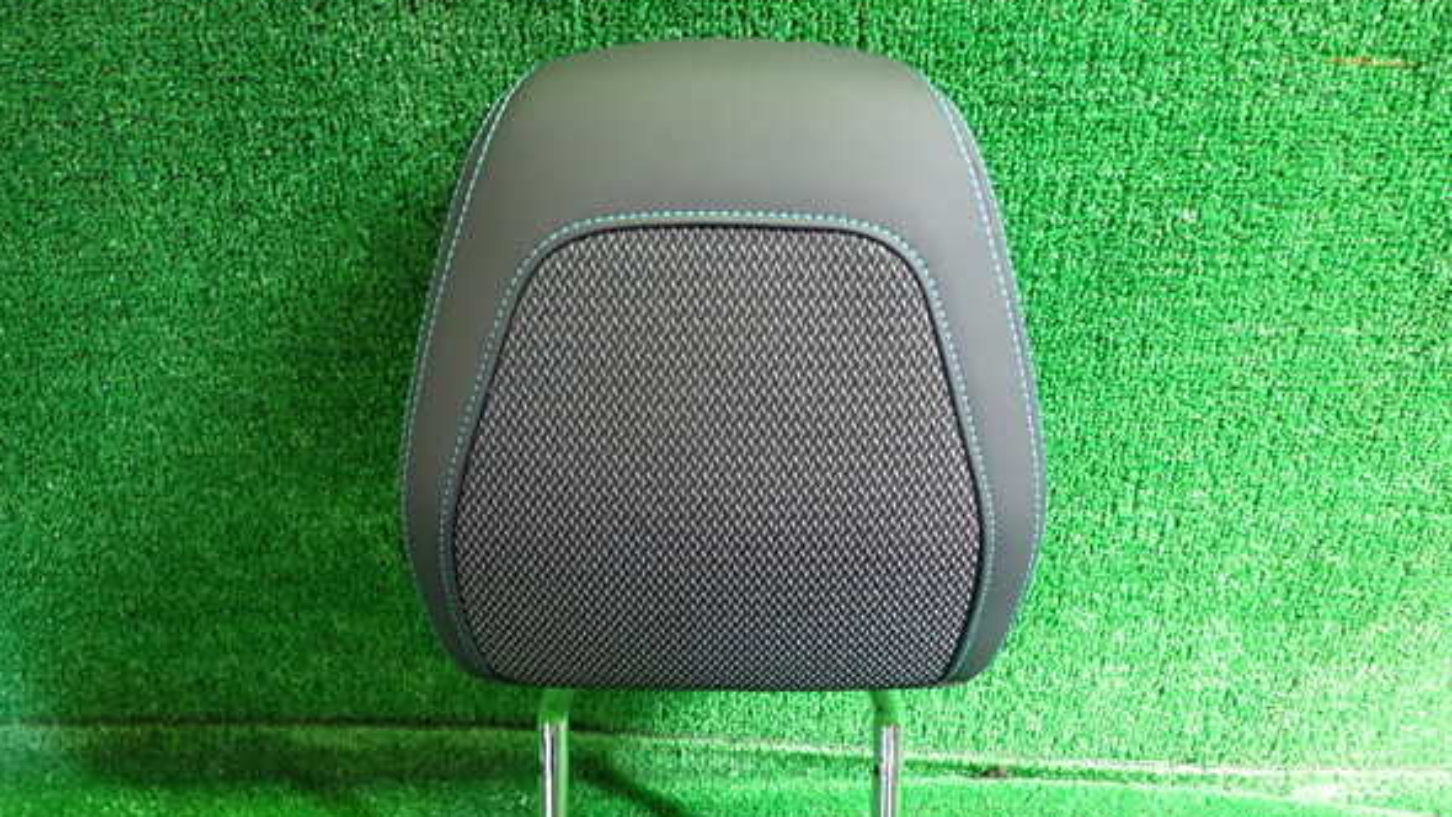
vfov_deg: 37.7
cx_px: 721
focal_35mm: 31
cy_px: 477
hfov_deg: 62.6
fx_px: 1194
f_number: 2.2
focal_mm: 5.05
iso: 640
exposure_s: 1/30
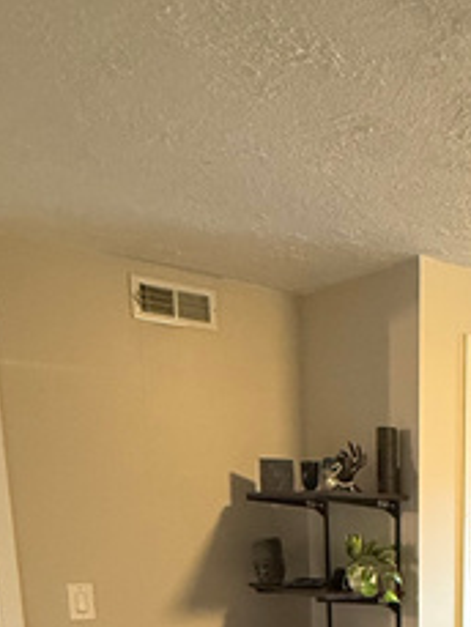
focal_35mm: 47
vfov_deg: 34.1
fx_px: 852
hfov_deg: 27.4
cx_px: 556
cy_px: 715
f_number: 2.2
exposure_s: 1/60
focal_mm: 2.22
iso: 500
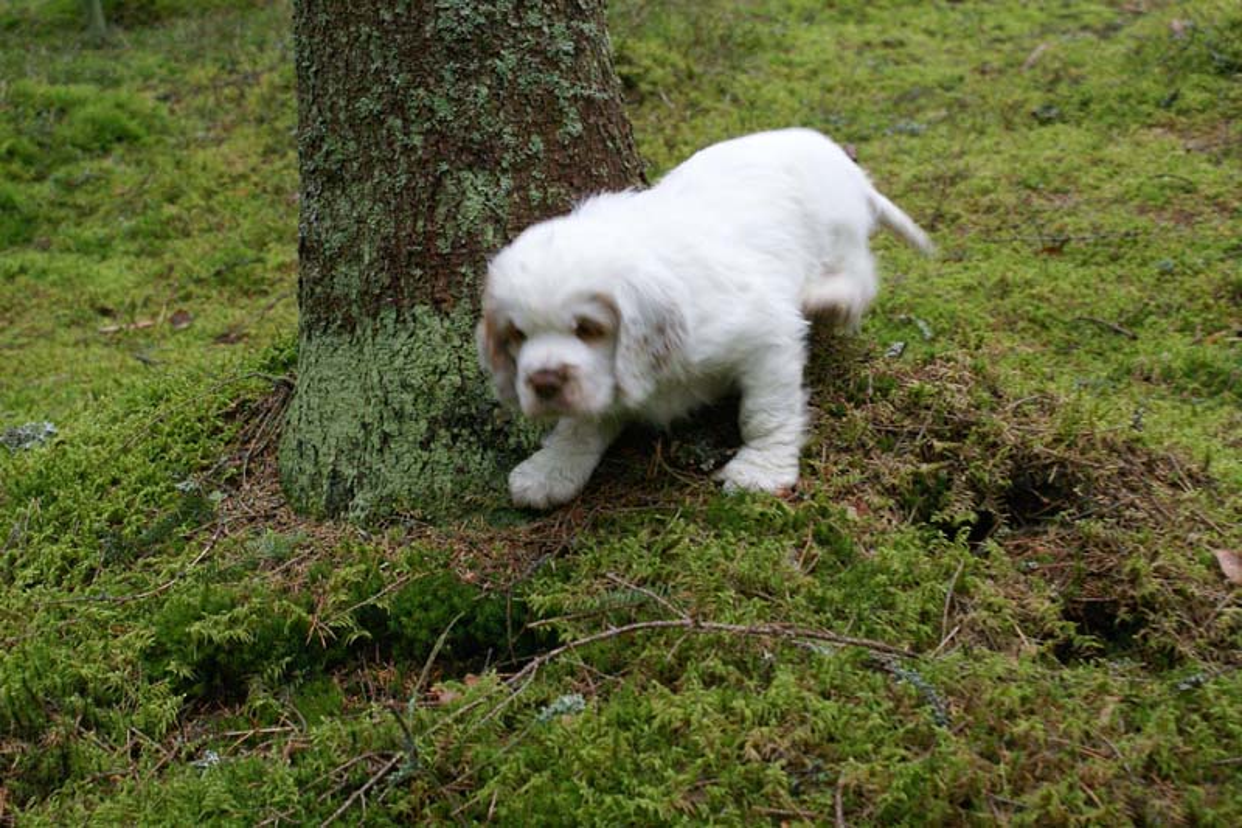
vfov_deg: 22.6
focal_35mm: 60
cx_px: 621
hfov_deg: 33.4
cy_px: 414
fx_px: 2069
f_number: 5.6
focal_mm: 40
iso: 400
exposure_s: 1/60
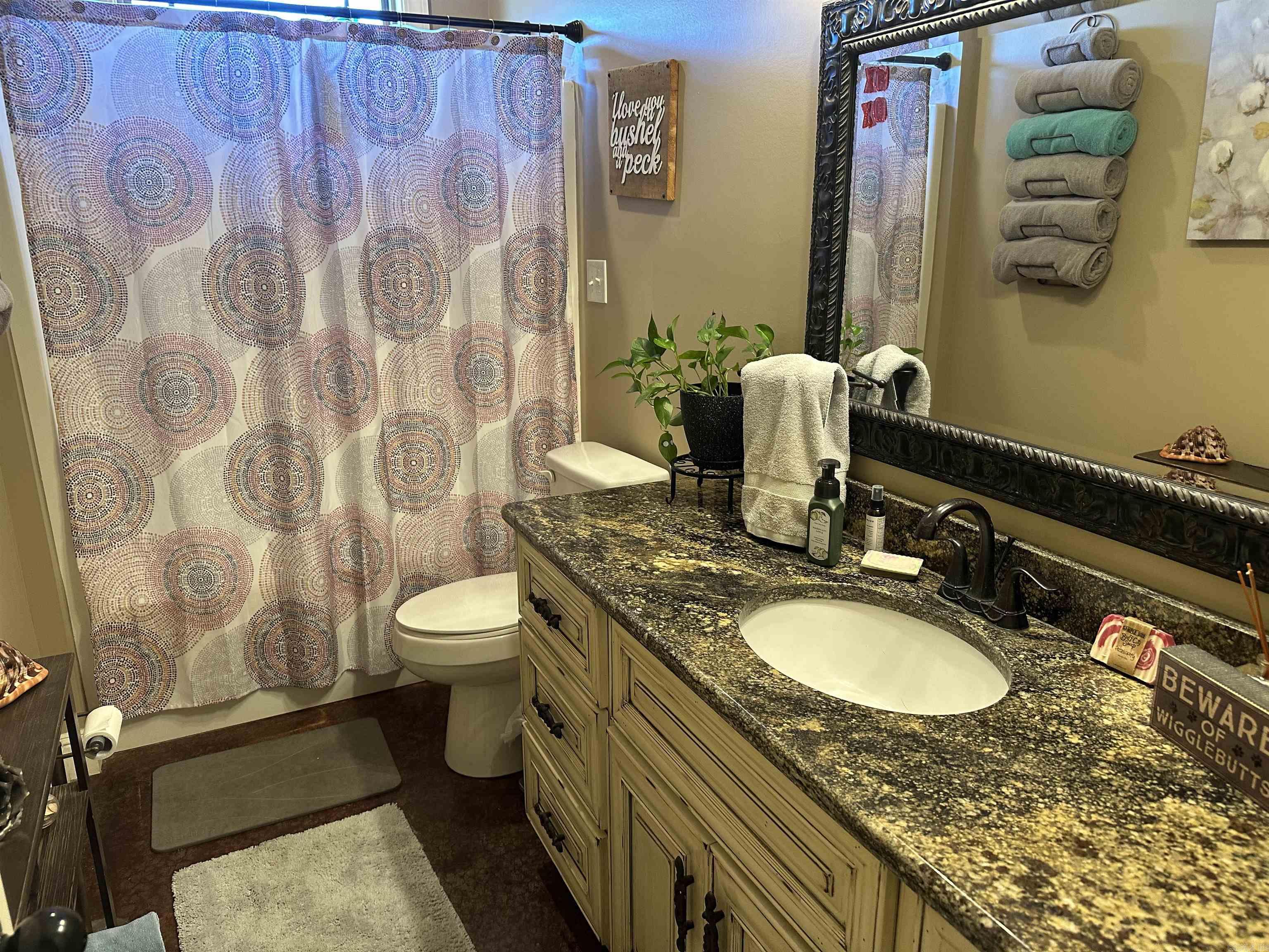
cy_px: 476
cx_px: 634
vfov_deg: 56.8
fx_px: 880
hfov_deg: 71.6
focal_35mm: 24
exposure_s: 1/60
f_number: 1.78
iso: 250
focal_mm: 6.86
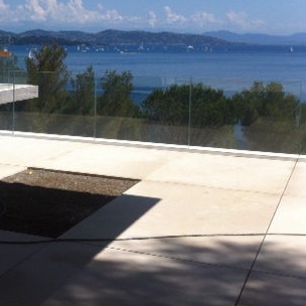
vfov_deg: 26.1
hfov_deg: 25.7
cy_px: 75
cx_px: 33
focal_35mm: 65
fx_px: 650
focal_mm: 3.85
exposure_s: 1/1885
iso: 80
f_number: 2.8
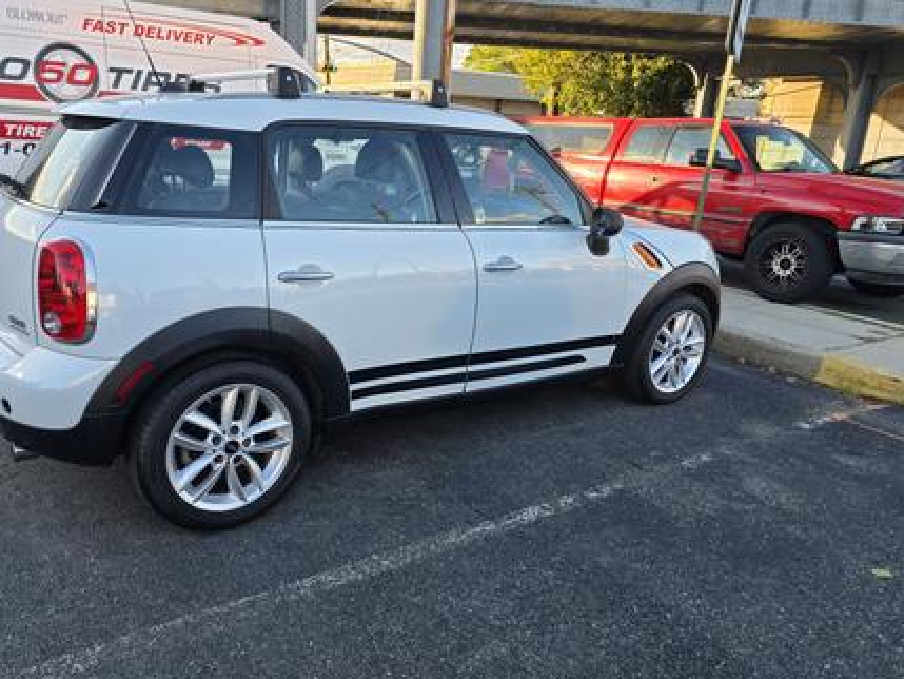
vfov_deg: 51.4
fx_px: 705
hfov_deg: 65.1
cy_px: 348
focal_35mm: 27
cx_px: 396
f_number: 1.7
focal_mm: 6.3
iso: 40
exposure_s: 1/359
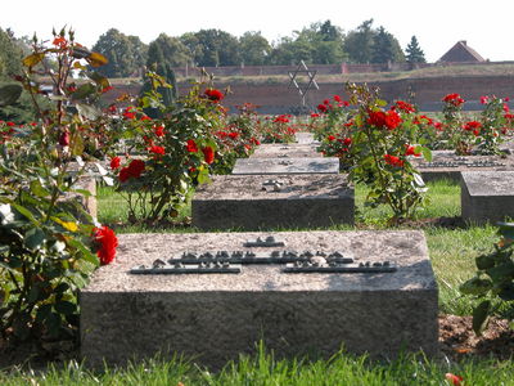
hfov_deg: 19.6
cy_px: 193
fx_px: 1485
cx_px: 257
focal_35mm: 100
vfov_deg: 14.8
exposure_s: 1/271
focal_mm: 25.4
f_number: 5.1
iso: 100
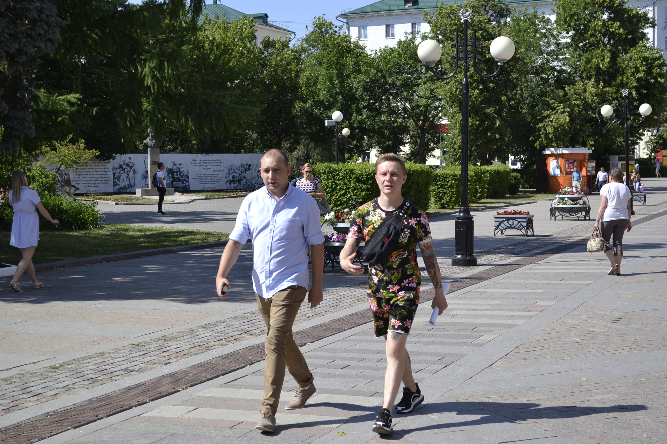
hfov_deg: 33.4
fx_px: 1112
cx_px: 334
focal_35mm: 60
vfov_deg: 22.6
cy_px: 222
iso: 400
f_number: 5.6
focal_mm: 40
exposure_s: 1/1250
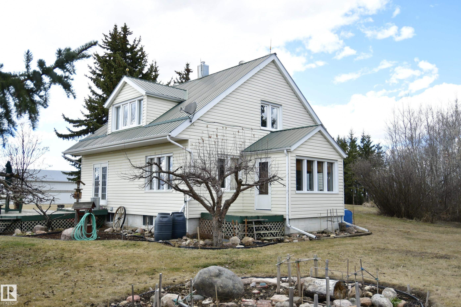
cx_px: 230
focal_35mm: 30
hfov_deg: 61.9
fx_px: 384
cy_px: 154
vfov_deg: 43.6
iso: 400
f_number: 4
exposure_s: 1/1000
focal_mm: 20
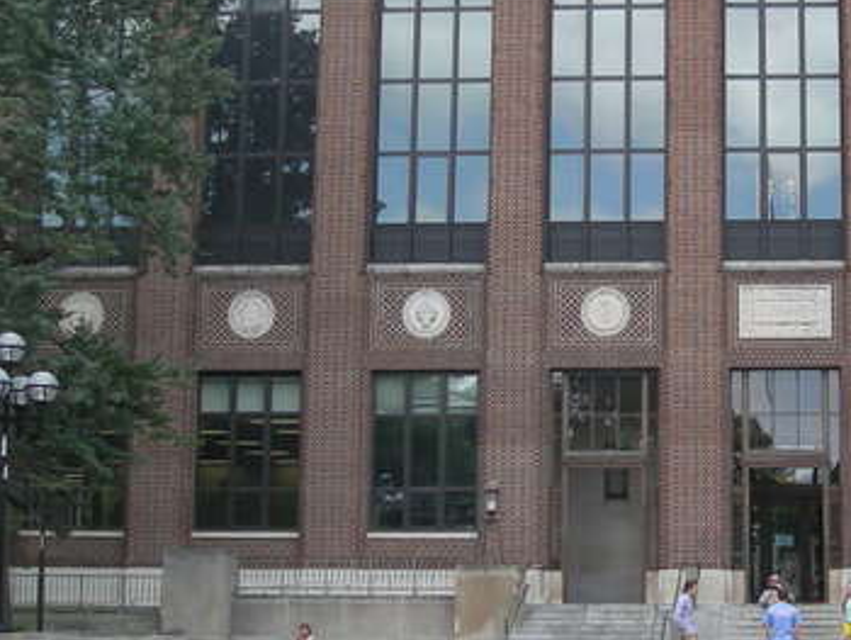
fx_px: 1968
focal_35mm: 80
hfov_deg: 23.7
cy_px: 224
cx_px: 776
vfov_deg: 18.4
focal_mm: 5.7
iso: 50
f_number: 2.8
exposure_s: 1/204
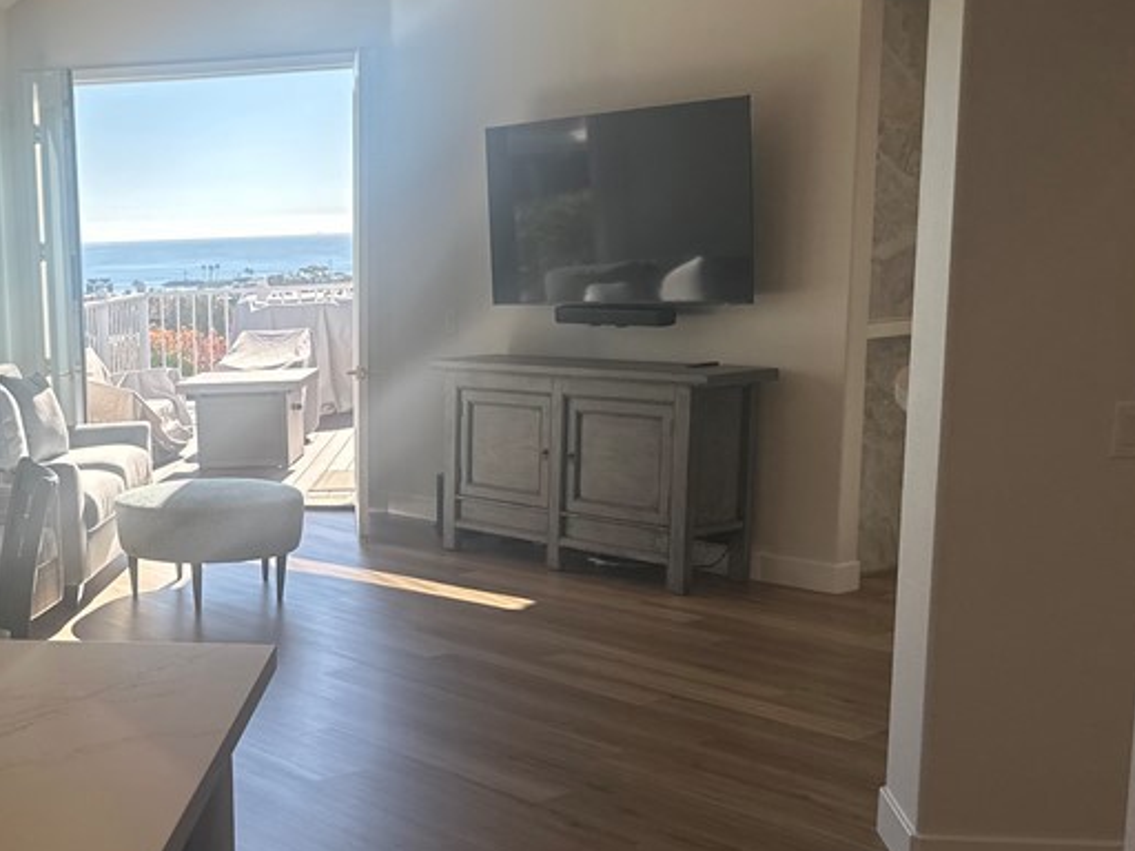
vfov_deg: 30.1
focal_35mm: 48
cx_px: 140
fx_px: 1574
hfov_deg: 37.4
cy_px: 543
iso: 80
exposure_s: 1/1916
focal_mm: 6.86
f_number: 1.78
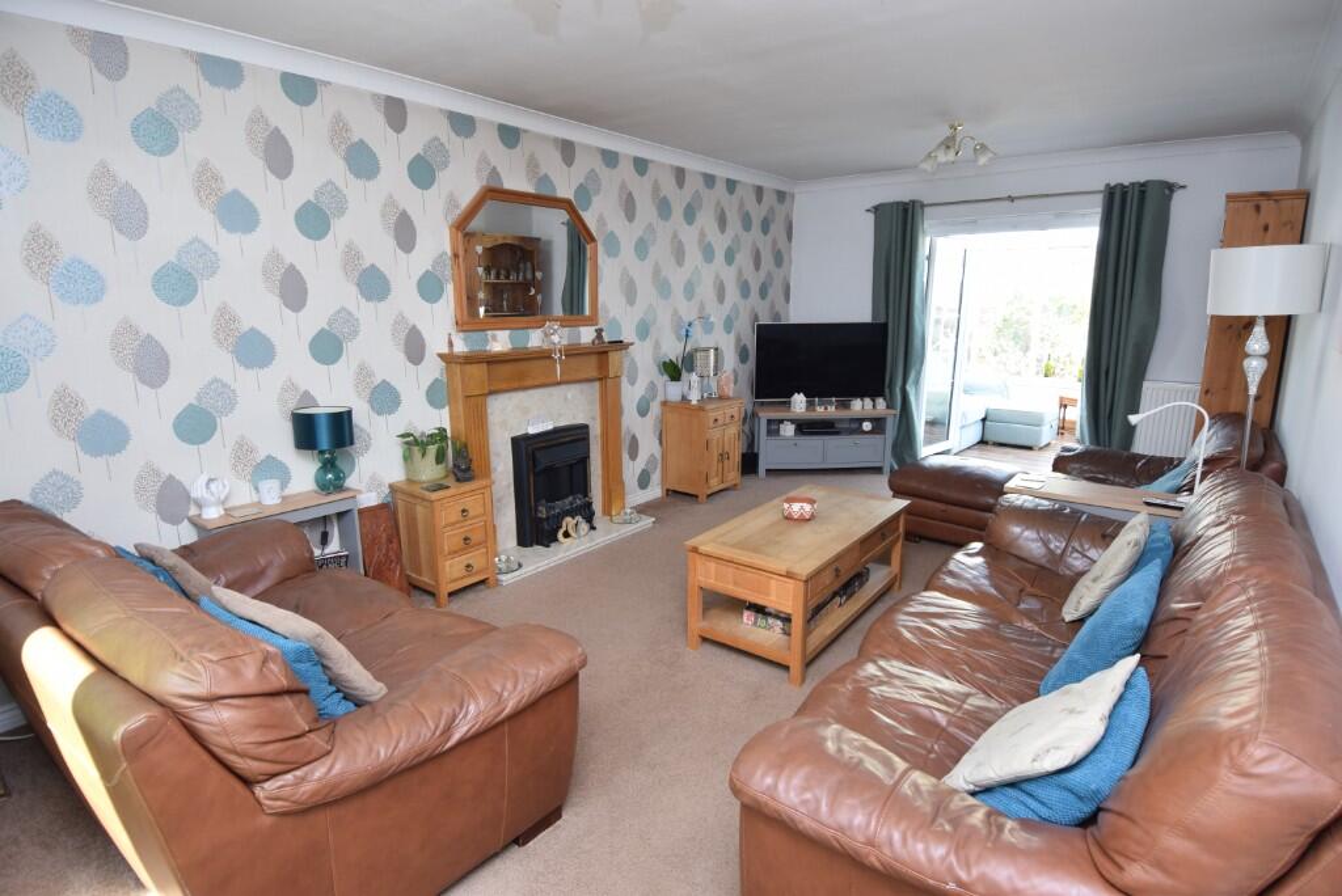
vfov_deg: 67.5
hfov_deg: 90.0
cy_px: 448
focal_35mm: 18
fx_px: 671
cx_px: 671
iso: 400
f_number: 4.5
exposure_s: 1/80
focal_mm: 12
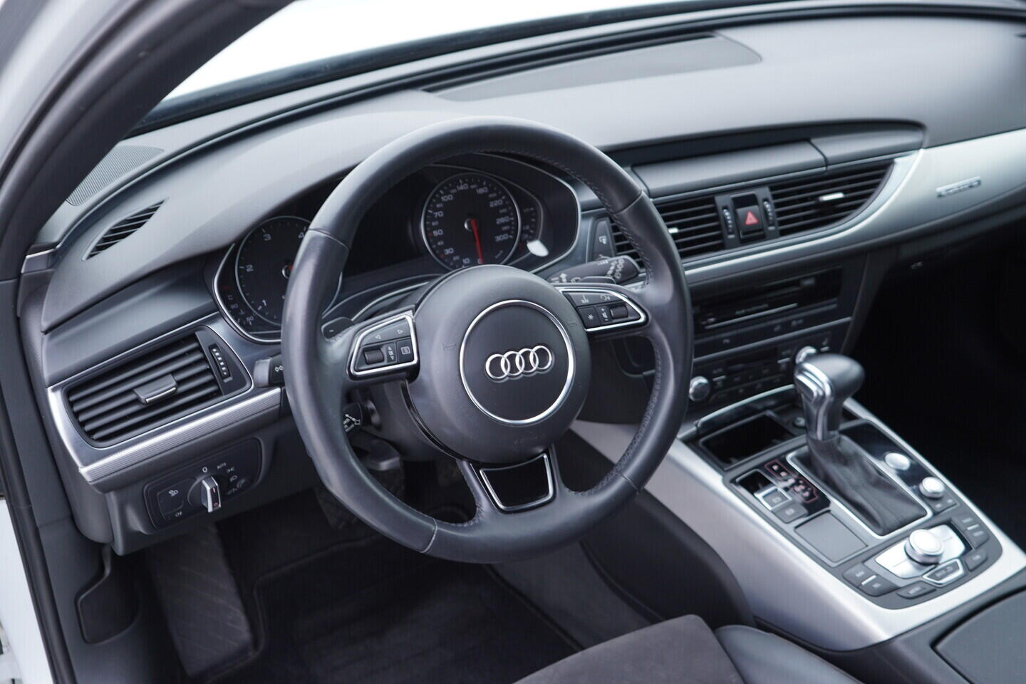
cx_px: 513
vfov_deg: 36.9
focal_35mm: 36
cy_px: 342
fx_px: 1026
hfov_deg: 53.1
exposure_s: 1/40
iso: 200
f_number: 2.8
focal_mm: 24
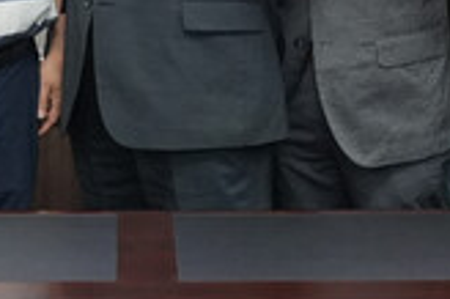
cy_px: -159
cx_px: 159
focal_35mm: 164
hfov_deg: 12.5
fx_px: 2048
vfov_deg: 8.2
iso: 2000
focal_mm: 28
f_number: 4
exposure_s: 1/250
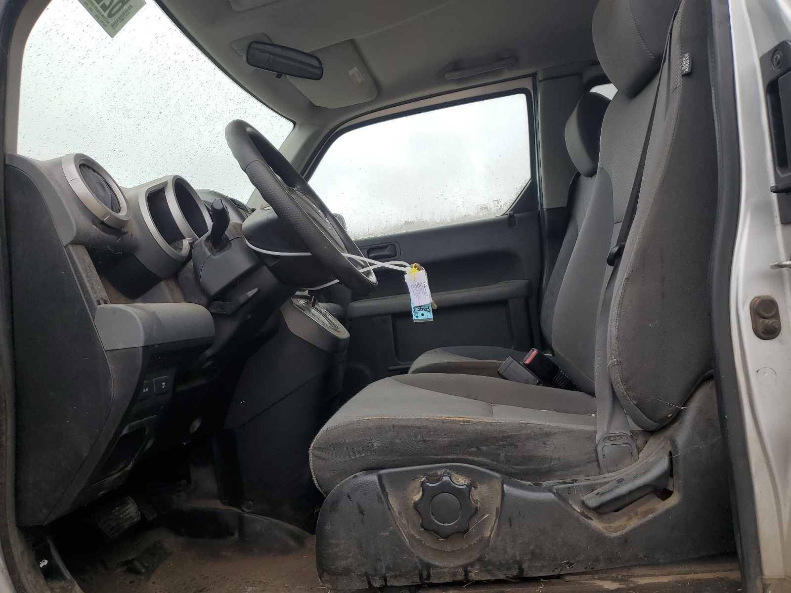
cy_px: 296
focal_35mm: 26
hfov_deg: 67.3
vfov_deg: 53.1
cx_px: 396
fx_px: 594
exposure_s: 1/244
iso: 50
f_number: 1.5
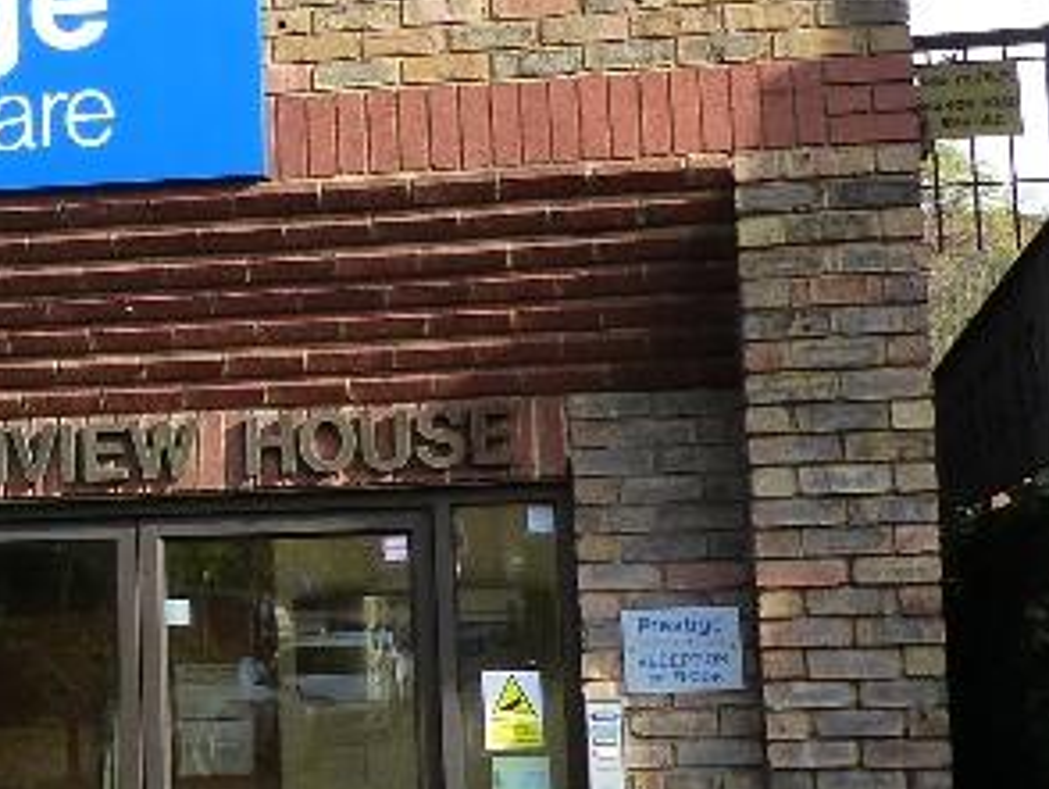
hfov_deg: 21.8
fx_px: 2639
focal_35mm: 87
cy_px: 200
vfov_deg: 16.9
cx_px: 50
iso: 160
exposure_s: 1/250
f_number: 4
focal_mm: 4.5
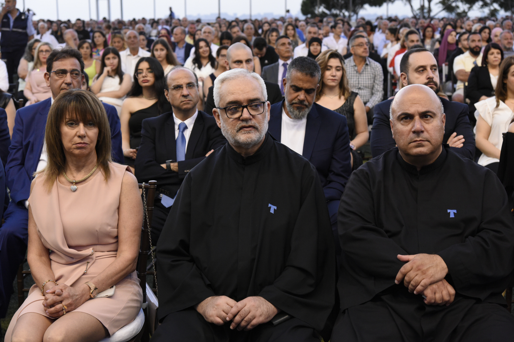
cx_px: 257
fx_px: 828
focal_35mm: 58
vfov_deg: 23.4
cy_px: 171
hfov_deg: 34.5
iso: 3200
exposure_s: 1/100
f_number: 5
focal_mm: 58
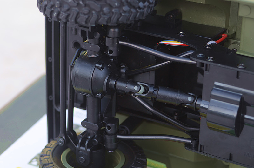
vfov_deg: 11.4
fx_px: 844
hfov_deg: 17.1
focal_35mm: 120
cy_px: 84
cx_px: 127
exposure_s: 1/25
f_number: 5.6
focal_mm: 80
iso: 100
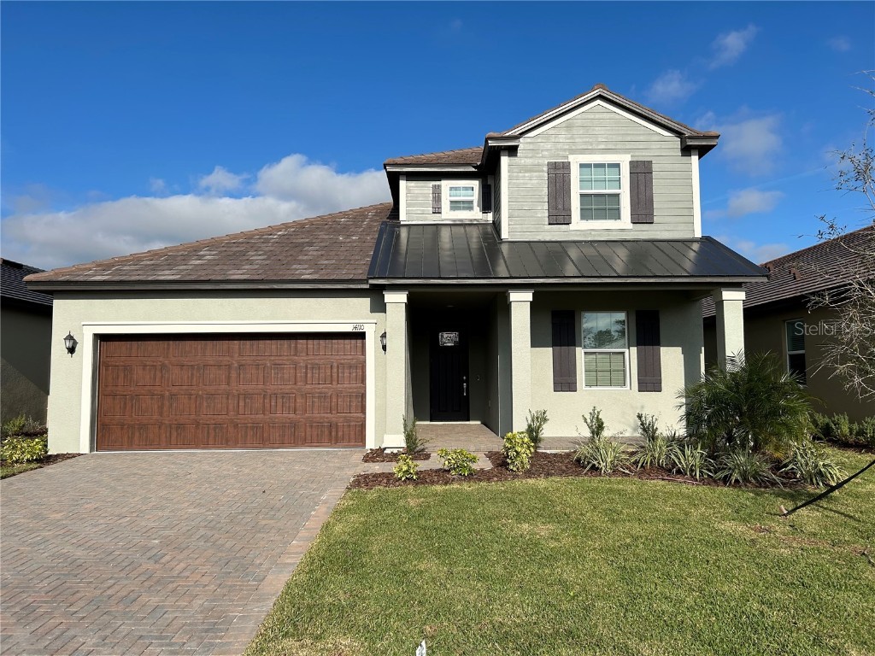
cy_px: 328
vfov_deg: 53.1
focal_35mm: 26
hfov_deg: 67.3
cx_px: 438
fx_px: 657
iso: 50
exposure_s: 1/6211
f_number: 1.5
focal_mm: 5.7
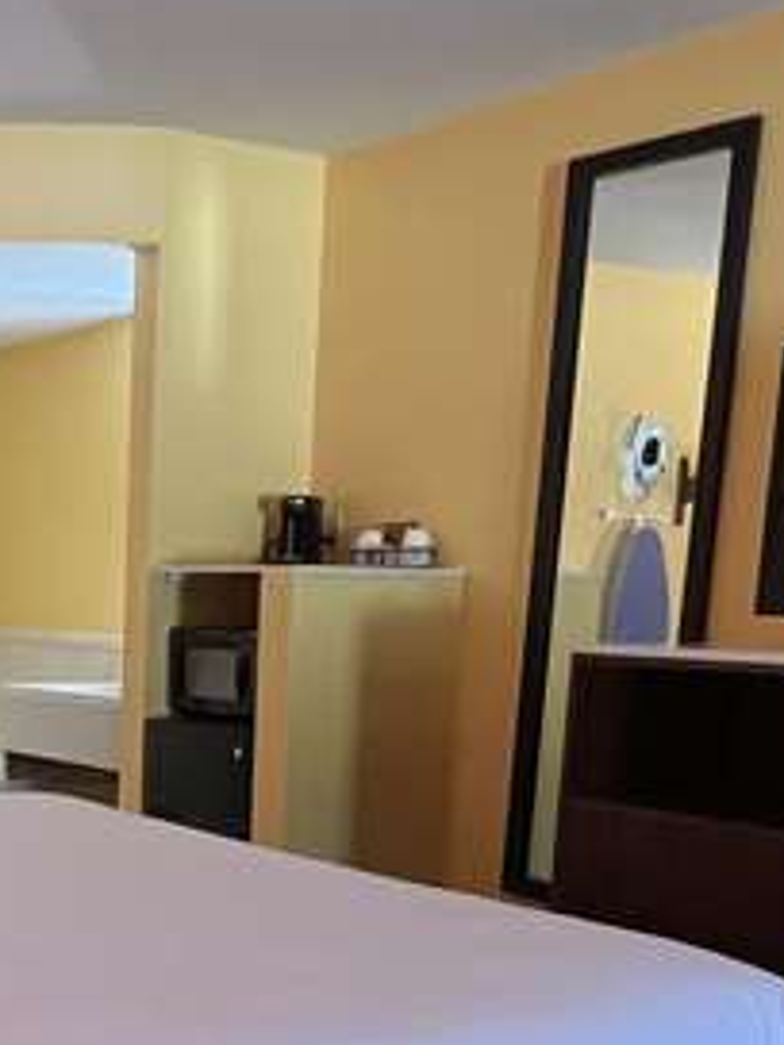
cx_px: -19
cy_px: 872
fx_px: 1480
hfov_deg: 27.8
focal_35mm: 49
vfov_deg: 37.2
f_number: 1.8
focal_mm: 1.57
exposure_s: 1/60
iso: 400
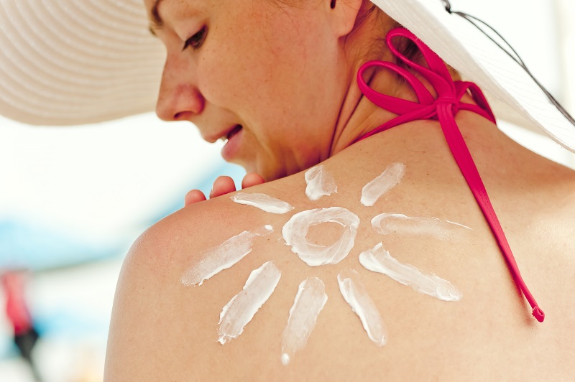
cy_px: 191
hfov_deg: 19.5
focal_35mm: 105
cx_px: 288
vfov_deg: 13.0
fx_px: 1676
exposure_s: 1/640
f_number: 5.6
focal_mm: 105
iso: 200
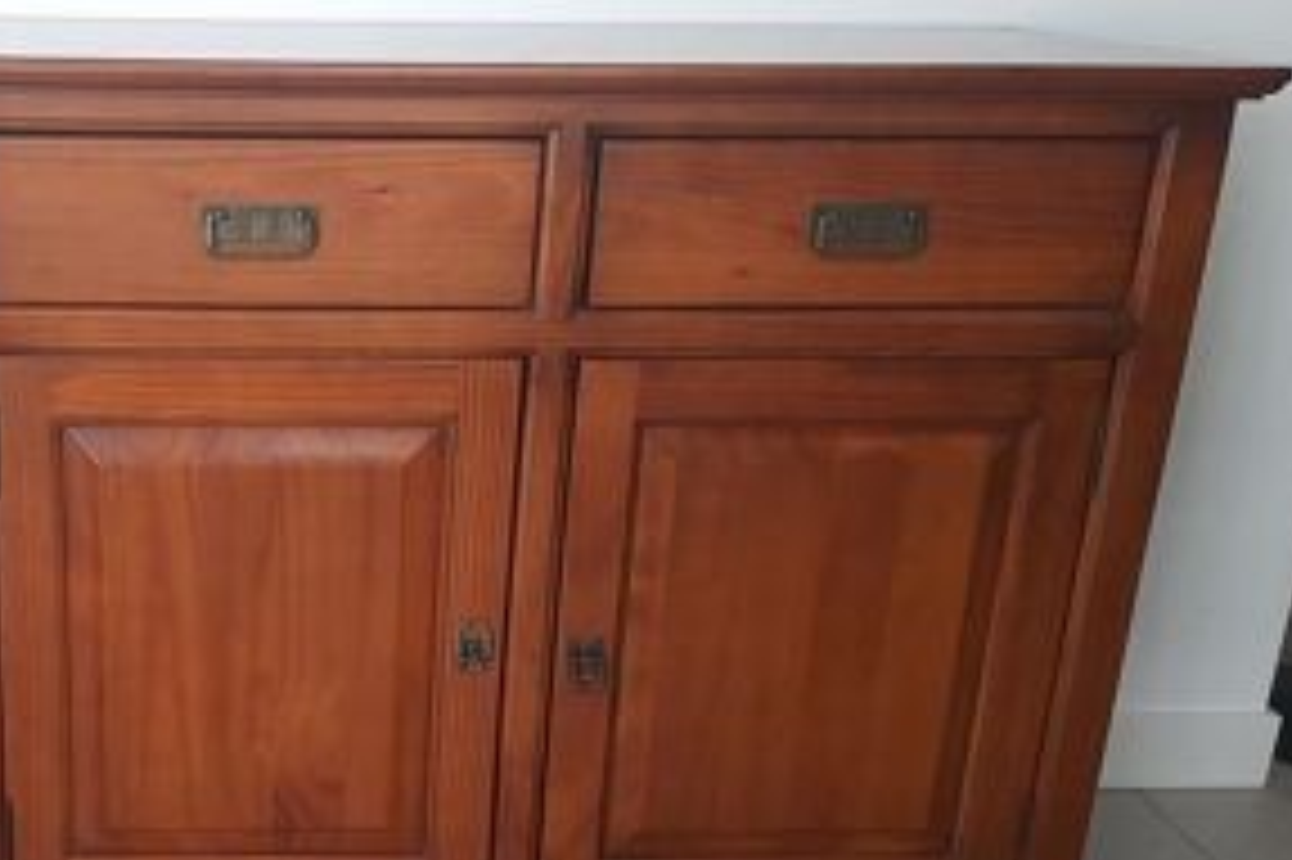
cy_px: 518
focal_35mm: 47
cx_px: 243
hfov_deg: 40.1
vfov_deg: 28.5
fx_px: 1686
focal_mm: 3.93
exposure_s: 1/25
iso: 250
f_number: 1.7
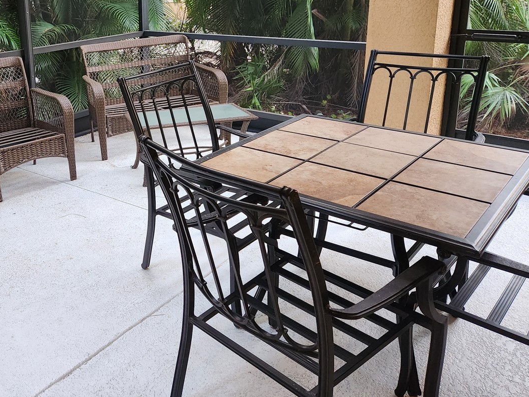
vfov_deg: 39.6
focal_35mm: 35
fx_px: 535
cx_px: 135
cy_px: 97
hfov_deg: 50.5
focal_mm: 5.4
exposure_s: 1/120
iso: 640
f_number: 1.8
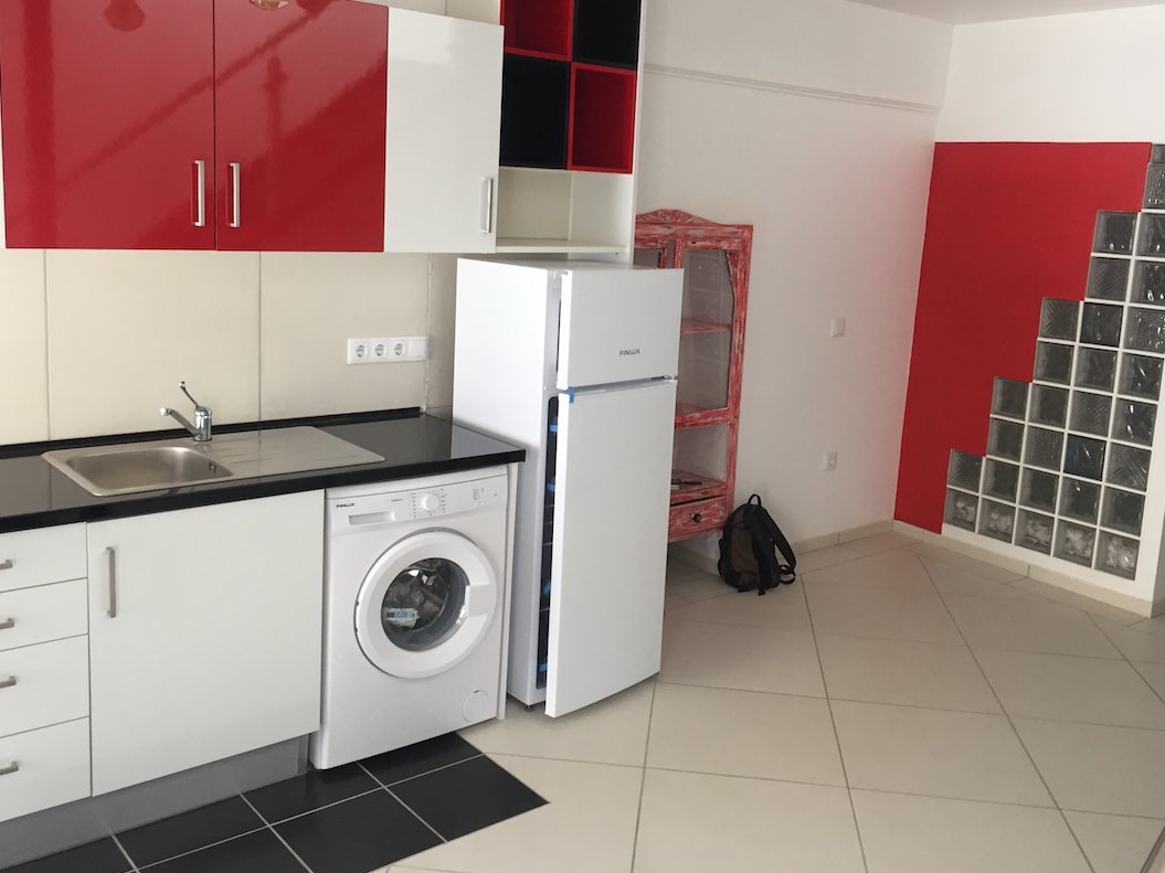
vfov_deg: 42.9
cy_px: 384
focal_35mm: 33
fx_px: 1110
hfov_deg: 55.3
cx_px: 619
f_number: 2.2
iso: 64
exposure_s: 1/33
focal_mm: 4.15
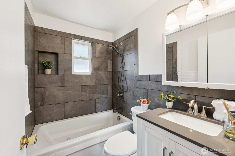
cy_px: 78
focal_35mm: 15
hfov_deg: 100.4
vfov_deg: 77.3
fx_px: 98
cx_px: 118
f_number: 10
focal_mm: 10
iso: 250
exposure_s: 1/5
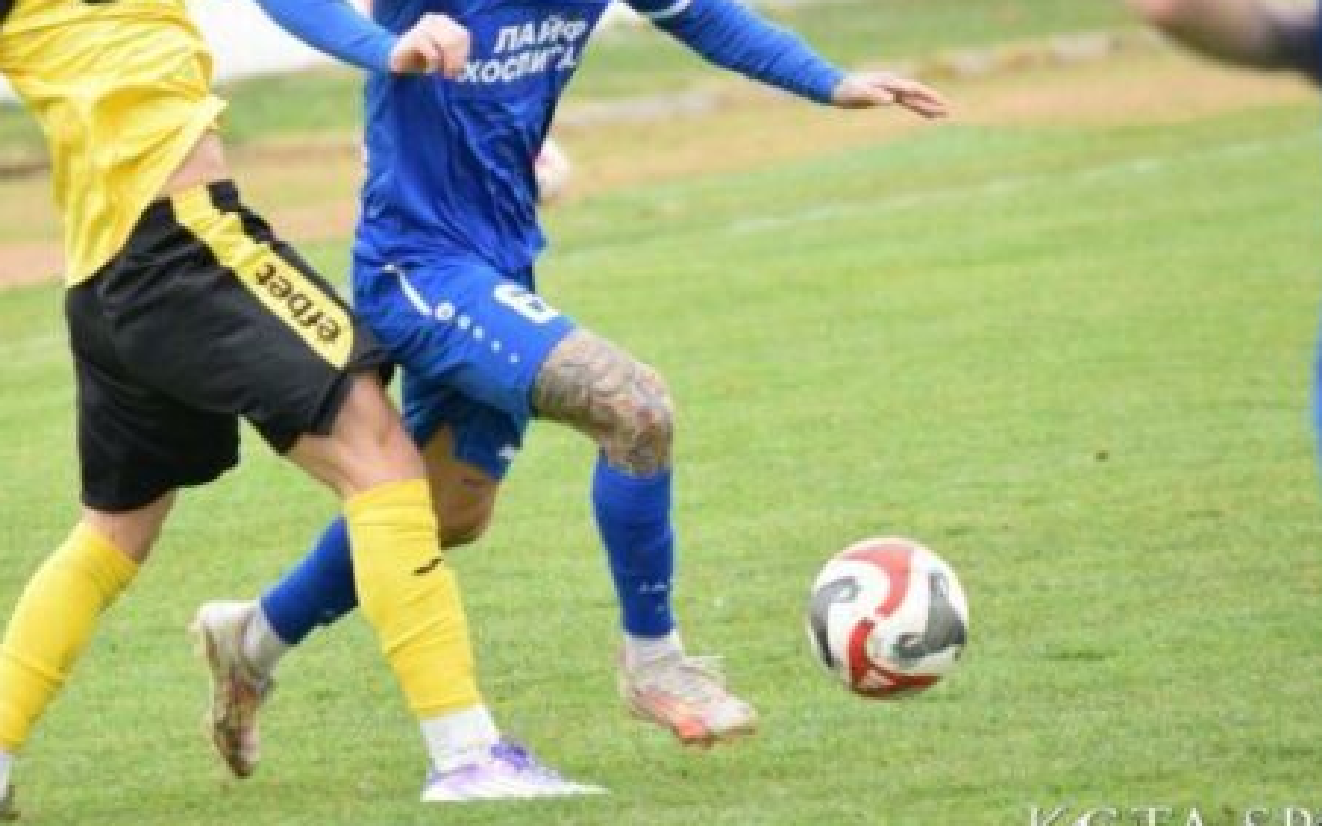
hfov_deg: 4.0
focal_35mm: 520
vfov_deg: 2.5
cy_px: 197
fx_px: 18730
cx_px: 455
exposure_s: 1/800
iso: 1600
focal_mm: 220
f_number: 5.3
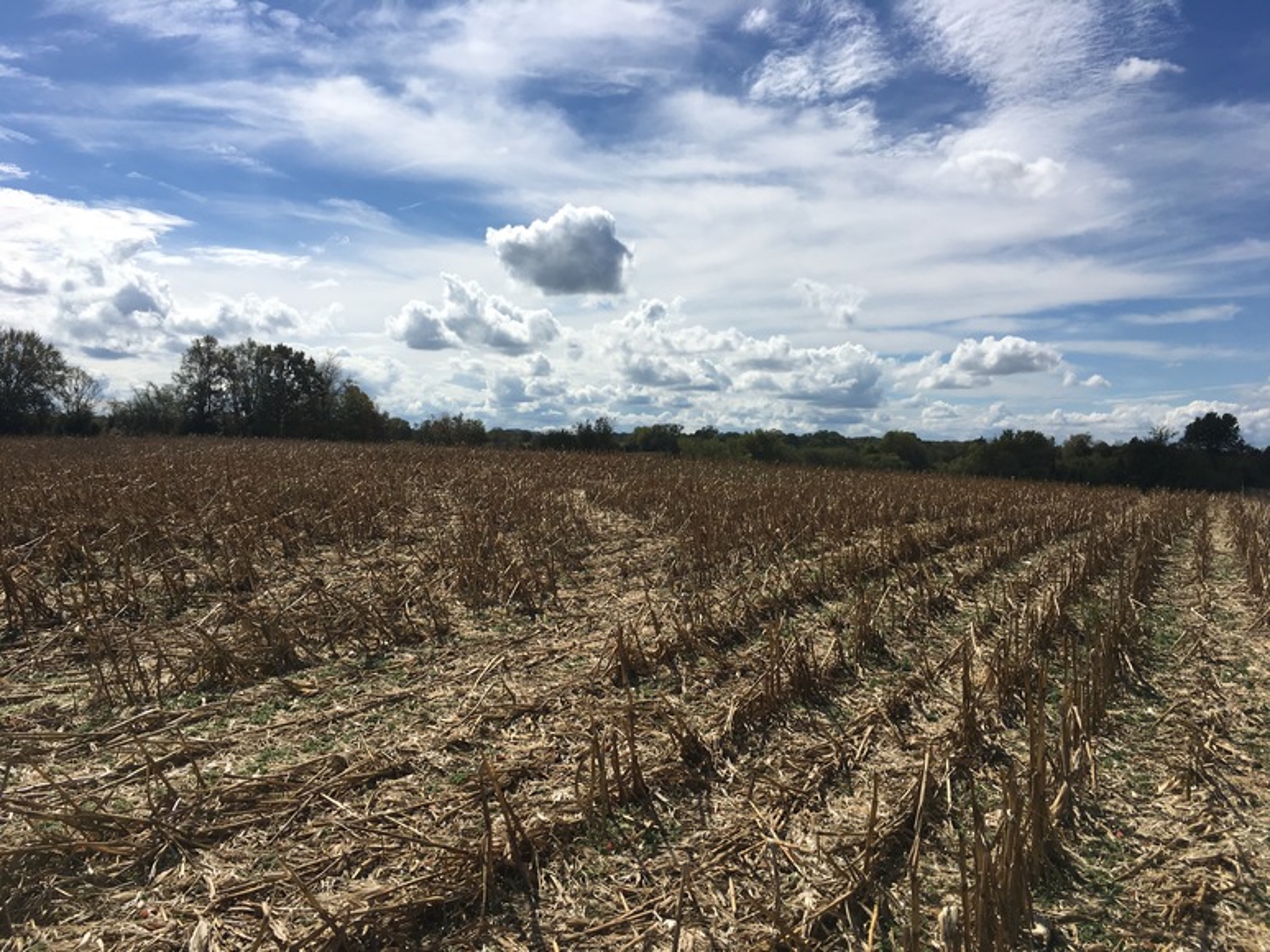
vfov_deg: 48.2
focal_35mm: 29
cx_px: 635
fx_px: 1064
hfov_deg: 61.7
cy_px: 476
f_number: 2.2
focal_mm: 4.15
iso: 25
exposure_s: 1/4274
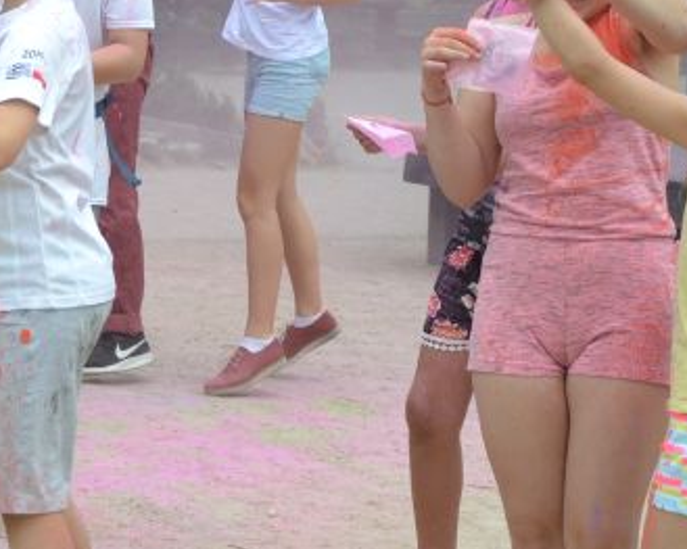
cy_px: 196
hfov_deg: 12.3
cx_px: -56
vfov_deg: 10.0
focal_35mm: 154
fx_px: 3130
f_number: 4.5
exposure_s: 1/1000
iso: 400
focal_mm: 30
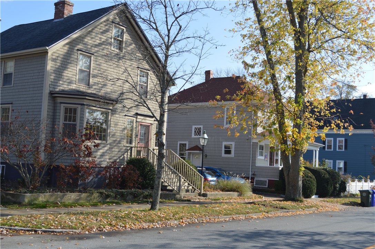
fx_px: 468
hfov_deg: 43.7
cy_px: 124
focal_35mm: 45
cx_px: 188
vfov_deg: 29.8
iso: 100
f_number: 7.1
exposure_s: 1/200
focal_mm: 30
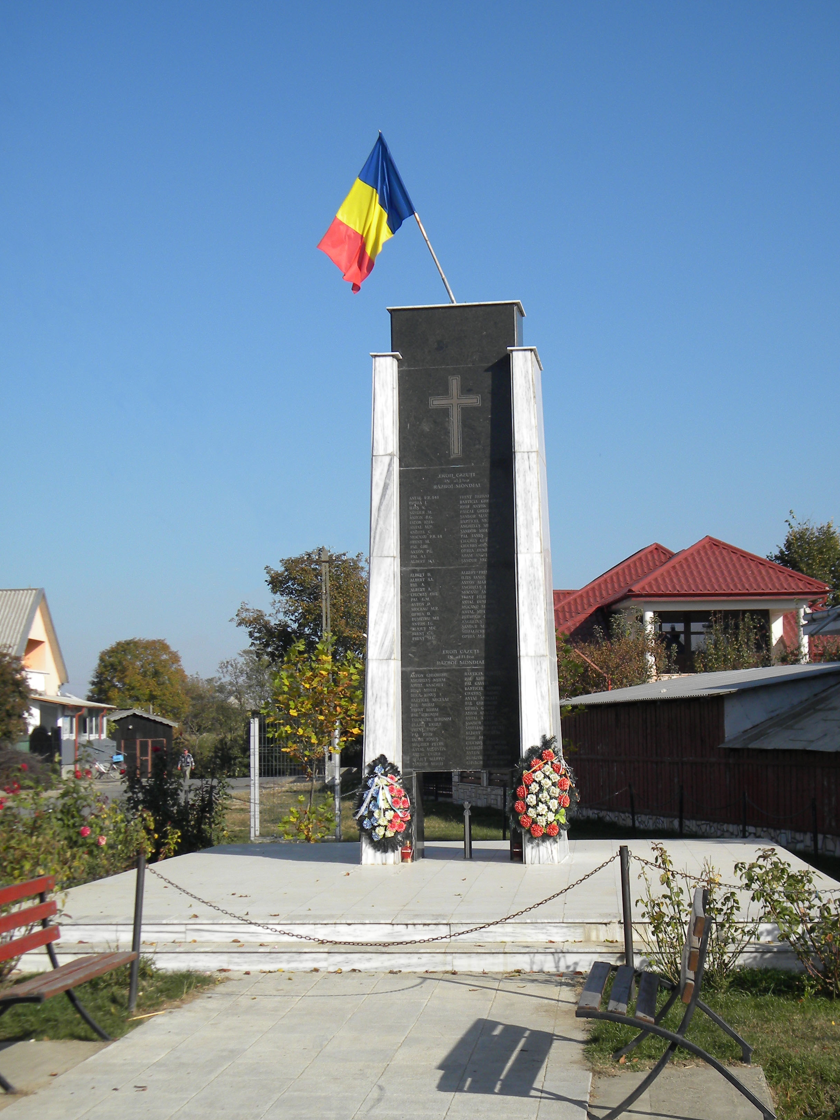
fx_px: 1715
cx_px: 462
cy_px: 626
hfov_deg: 27.5
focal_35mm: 53
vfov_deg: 36.1
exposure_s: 1/245
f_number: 7.8
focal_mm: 8.6
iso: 80
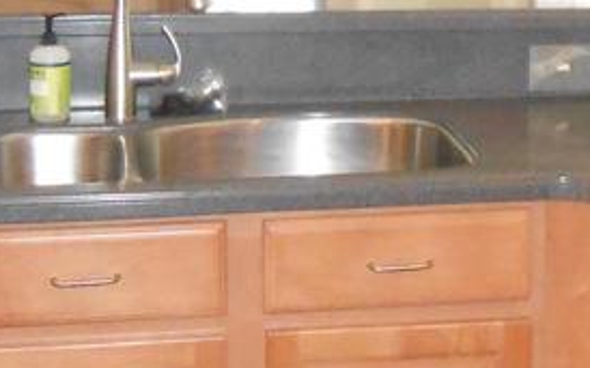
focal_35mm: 103
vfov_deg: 12.5
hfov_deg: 19.9
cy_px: -37
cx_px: 504
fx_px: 1656
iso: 800
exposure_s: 1/25
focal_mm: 4.6
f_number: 3.5
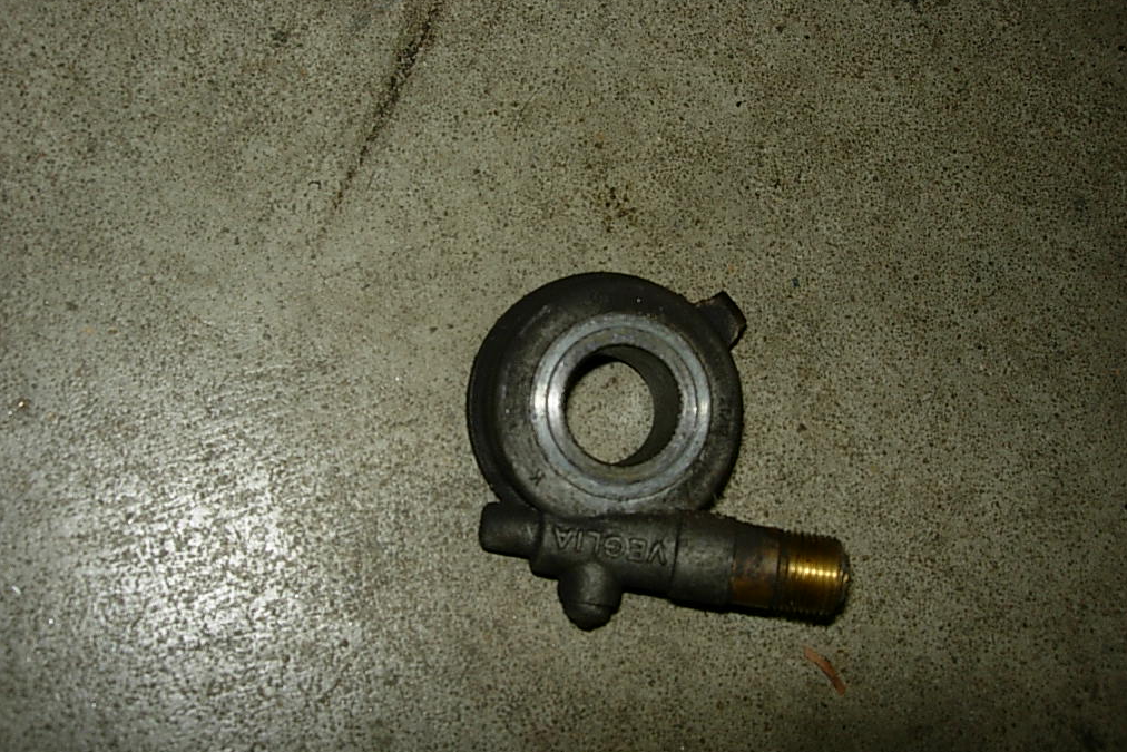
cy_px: 368
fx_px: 1252
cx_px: 568
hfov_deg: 48.5
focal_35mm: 40
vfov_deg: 33.4
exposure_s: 1/64
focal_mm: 7.8
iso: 100
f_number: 4.8
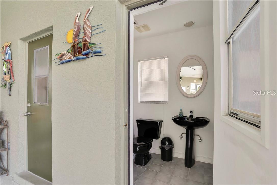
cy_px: 92
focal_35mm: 15
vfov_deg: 77.3
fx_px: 115
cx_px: 138
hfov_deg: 100.4
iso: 100
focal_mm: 10
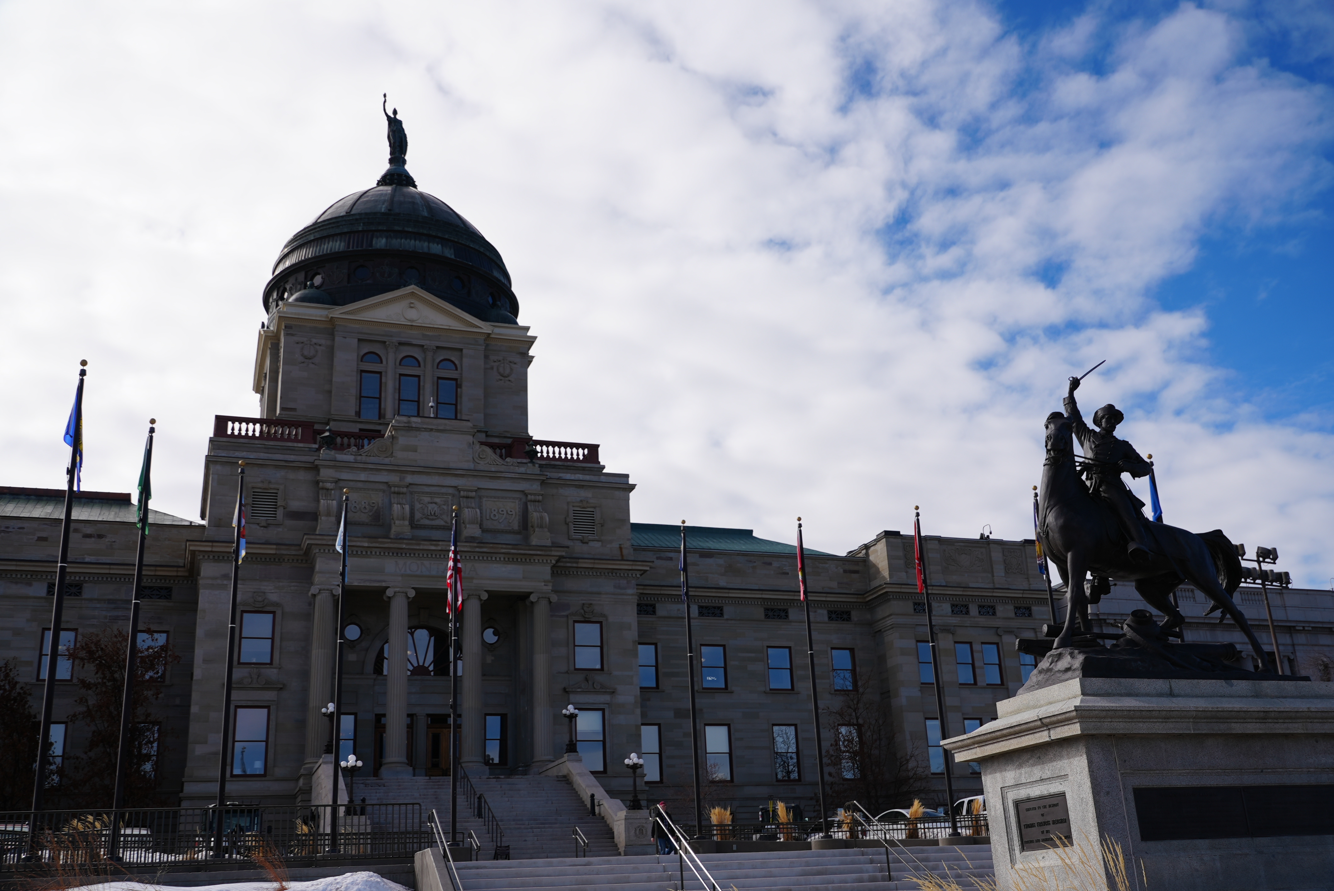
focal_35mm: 34
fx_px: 1261
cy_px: 446
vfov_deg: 38.9
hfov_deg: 55.8
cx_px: 667
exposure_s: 1/800
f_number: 5
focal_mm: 34
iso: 80
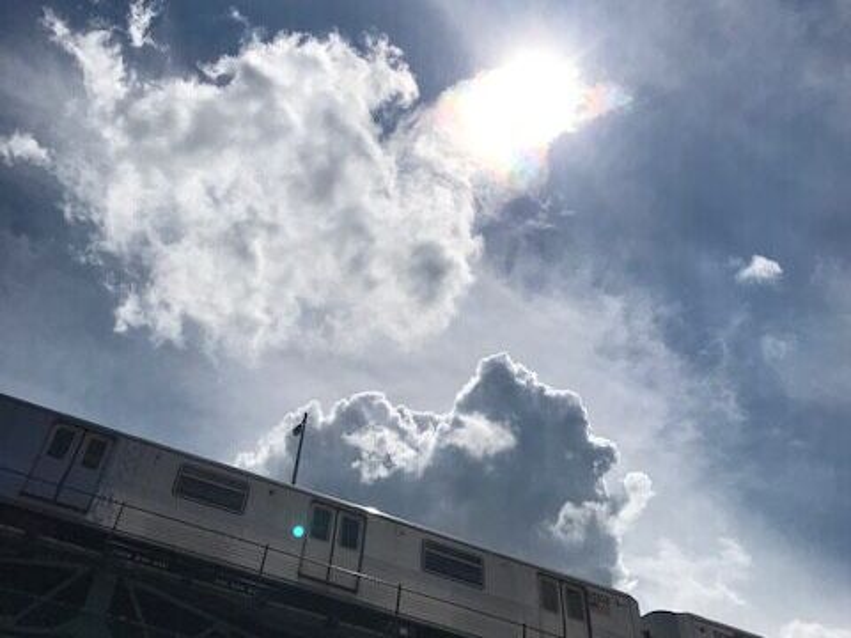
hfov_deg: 63.4
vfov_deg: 49.7
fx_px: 688
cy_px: 319
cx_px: 426
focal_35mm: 28
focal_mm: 3.99
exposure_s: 1/24390
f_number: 1.8
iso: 25
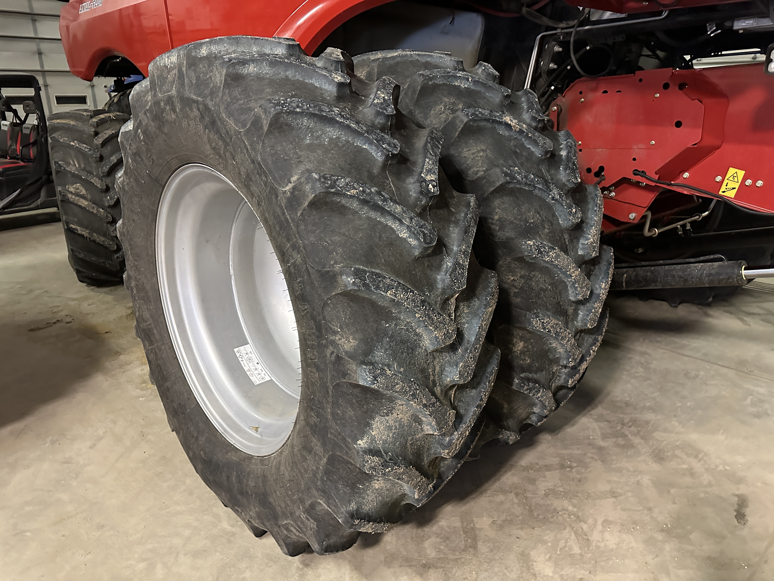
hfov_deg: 71.6
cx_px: 387
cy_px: 290
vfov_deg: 56.8
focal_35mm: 24
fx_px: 537
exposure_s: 1/30
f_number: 1.78
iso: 800
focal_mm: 6.86
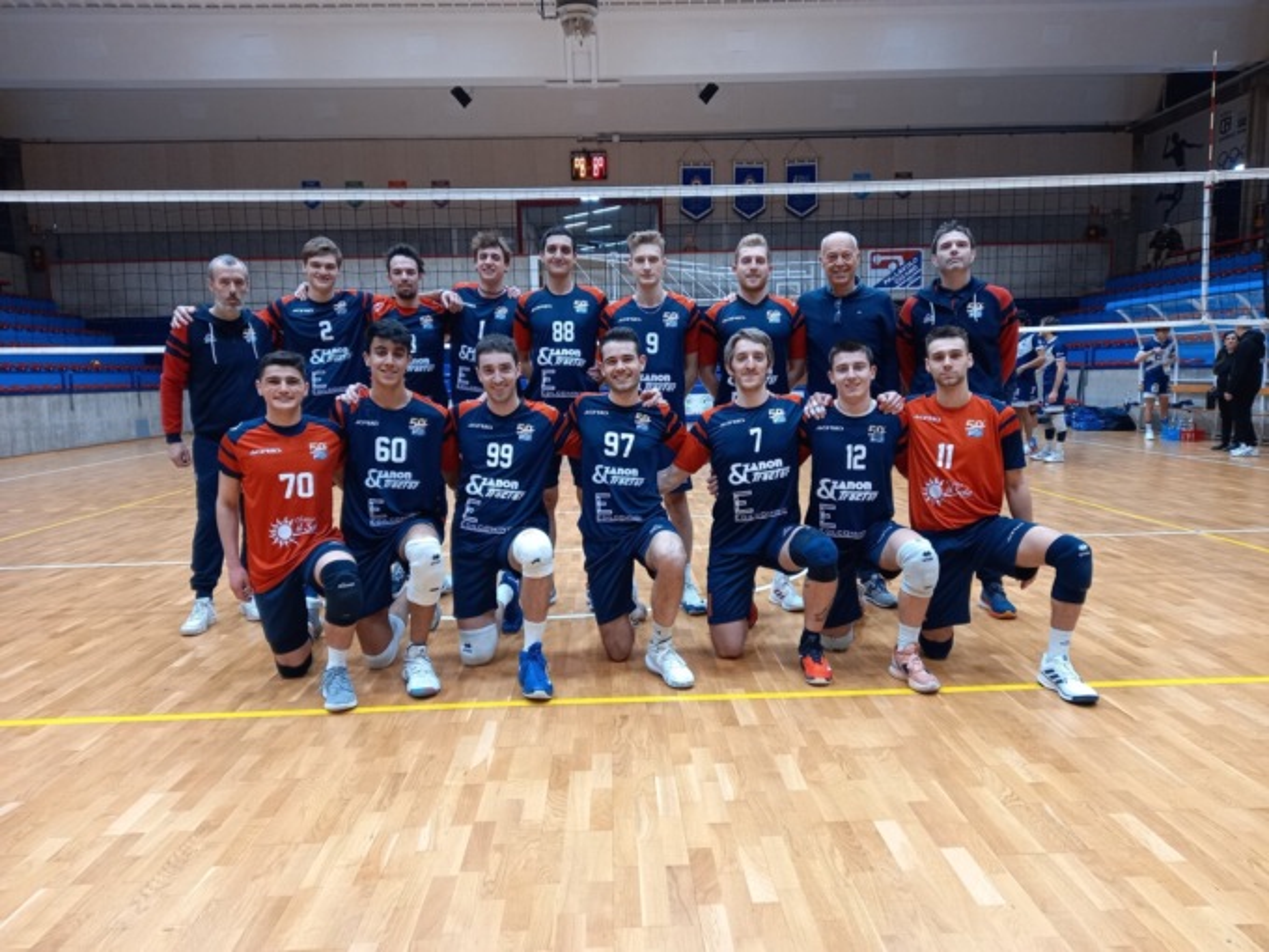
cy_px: 476
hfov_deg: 69.4
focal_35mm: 25
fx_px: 916
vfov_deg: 54.9
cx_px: 634
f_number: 2
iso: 160
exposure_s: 1/50
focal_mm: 4.6
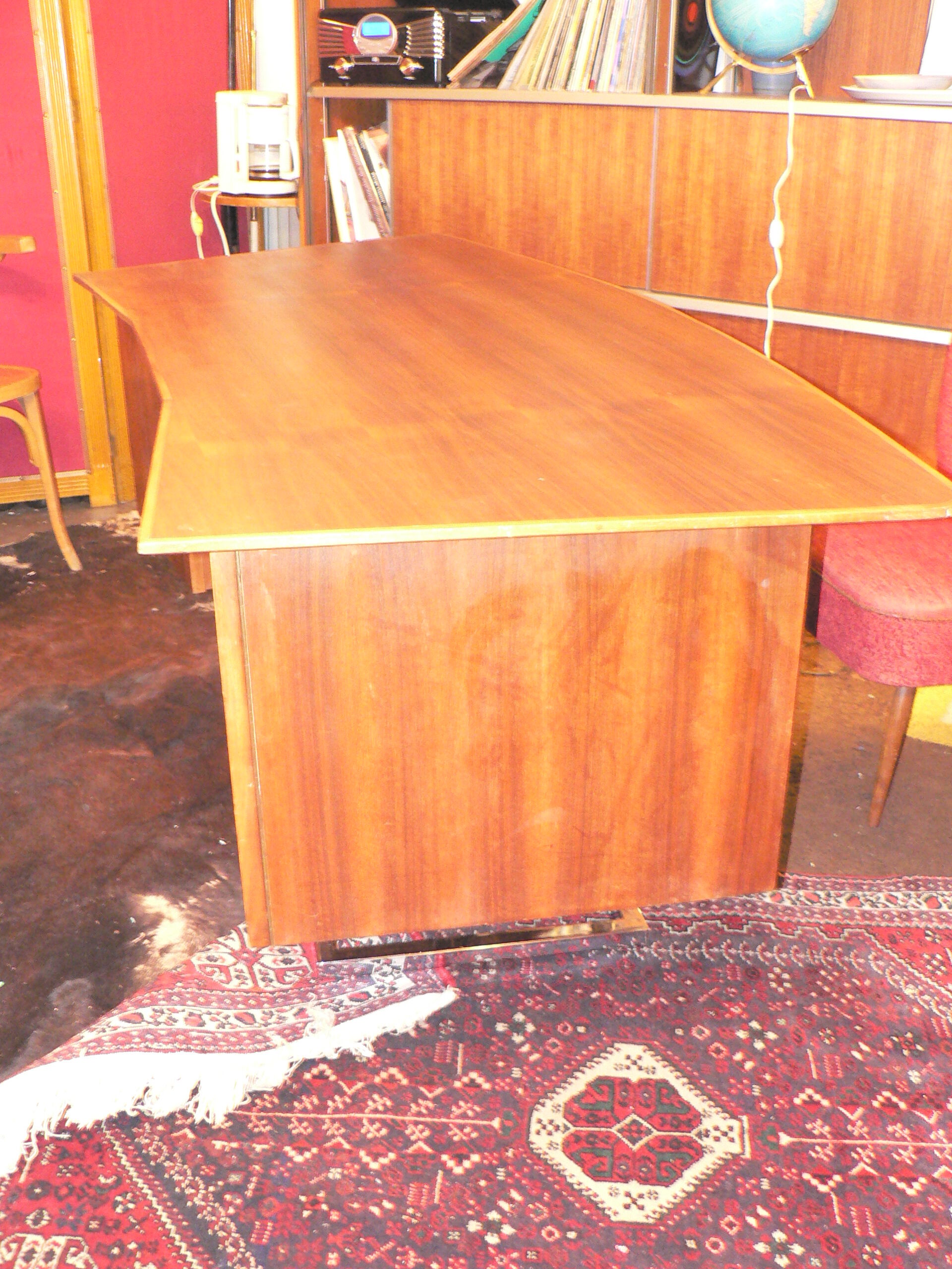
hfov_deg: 39.7
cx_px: 476
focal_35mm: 36
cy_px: 634
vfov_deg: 51.4
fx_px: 1320
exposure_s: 1/8
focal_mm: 6
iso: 400
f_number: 2.8
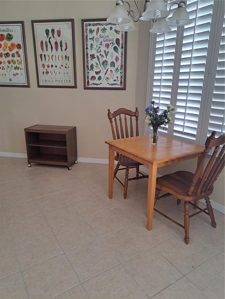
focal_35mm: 24
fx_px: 208
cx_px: 112
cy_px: 150
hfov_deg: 56.8
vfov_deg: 71.6
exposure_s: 1/60
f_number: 1.8
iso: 160
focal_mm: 5.23
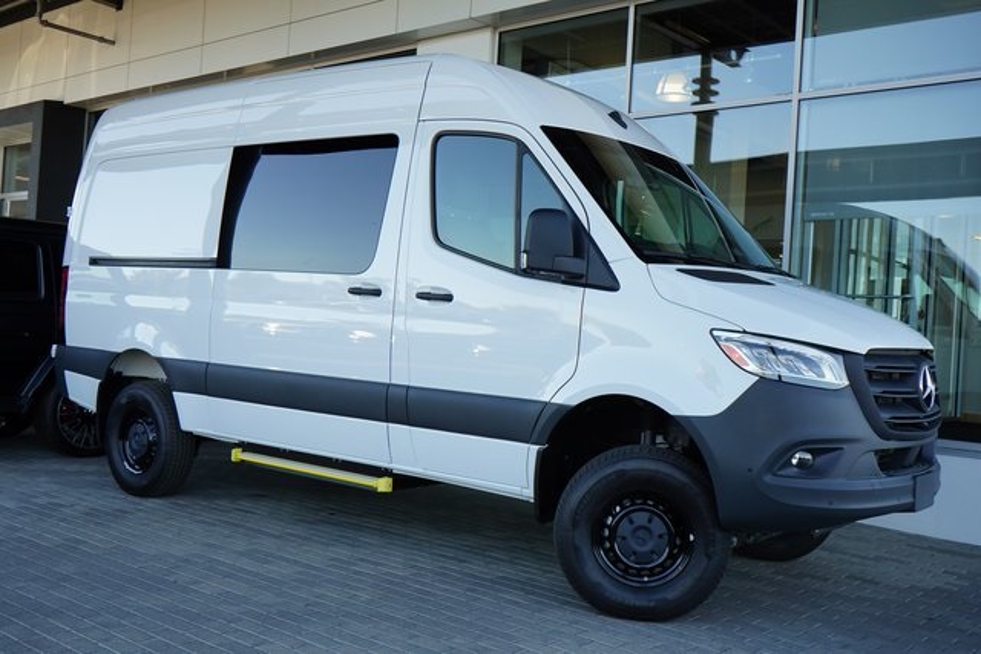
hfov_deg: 53.1
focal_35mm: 36
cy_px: 327
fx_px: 981
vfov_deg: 36.9
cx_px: 490
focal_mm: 36
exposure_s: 1/400
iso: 1000
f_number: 8
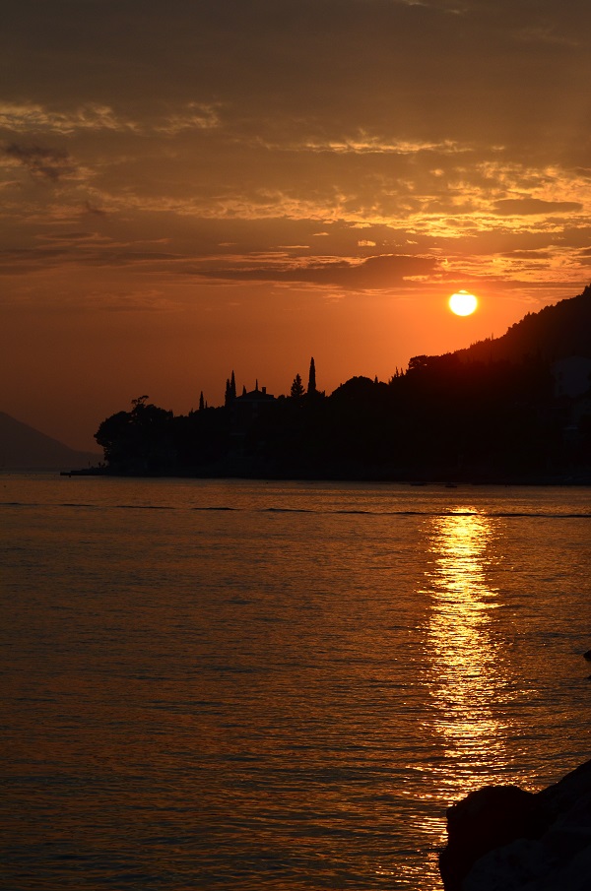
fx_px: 2595
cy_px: 446
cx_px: 296
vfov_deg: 19.5
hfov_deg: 13.0
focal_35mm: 105
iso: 360
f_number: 5
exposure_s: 1/8000
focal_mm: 70
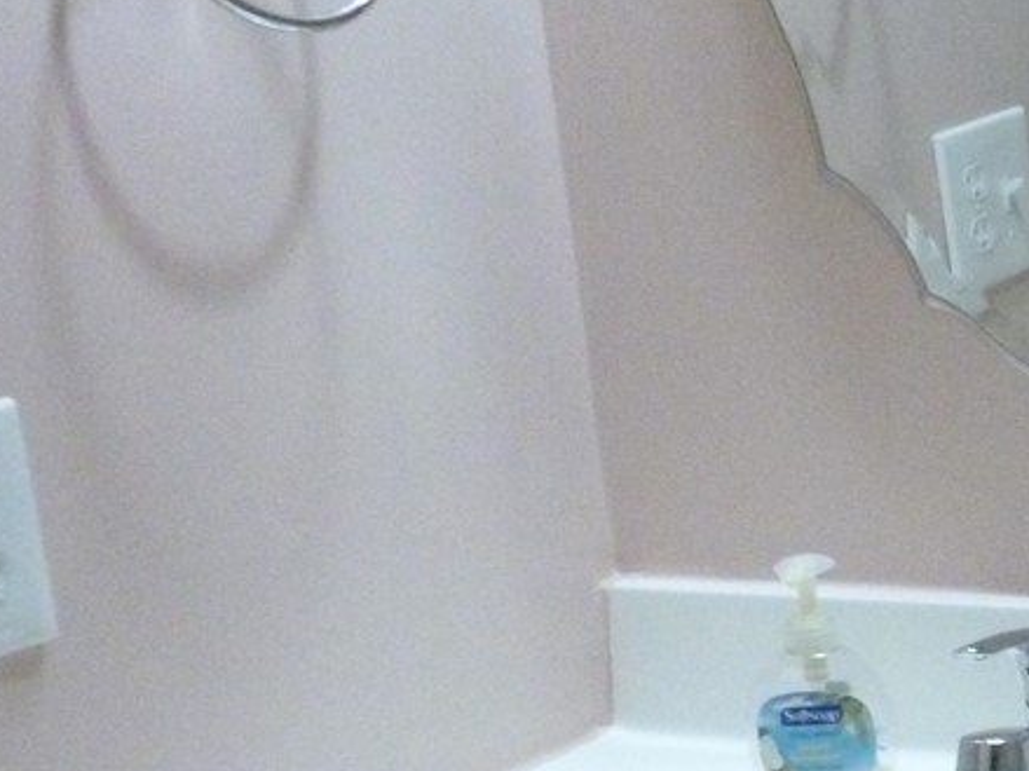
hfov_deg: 16.8
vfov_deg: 14.5
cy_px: 527
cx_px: 1709
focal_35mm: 102
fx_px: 3031
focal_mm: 5
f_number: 3.3
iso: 800
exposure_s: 1/50
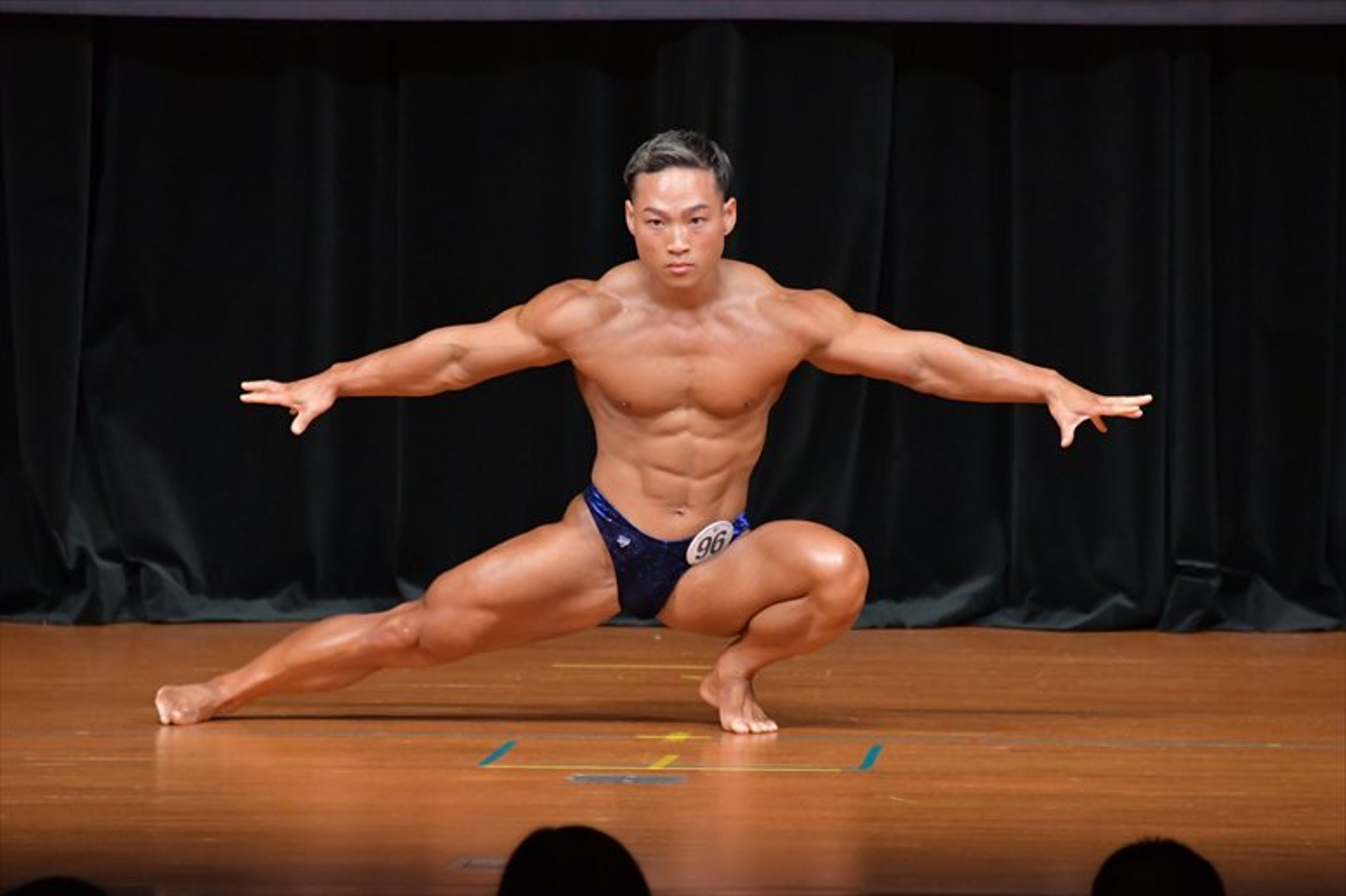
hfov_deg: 4.6
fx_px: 16817
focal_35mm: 450
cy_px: 448
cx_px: 673
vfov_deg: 3.1
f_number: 5.6
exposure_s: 1/400
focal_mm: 300
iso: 5000
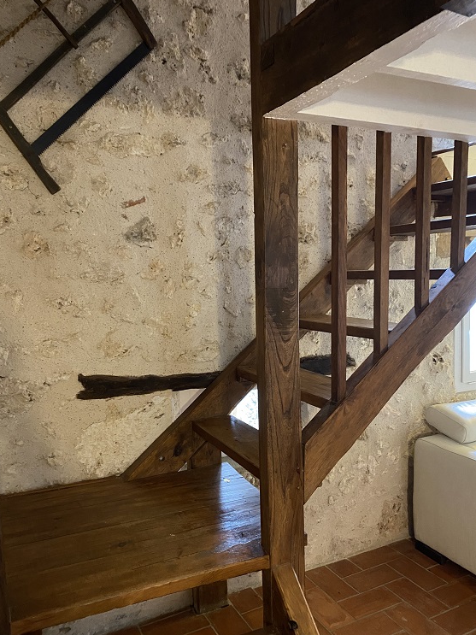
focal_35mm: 28
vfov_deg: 63.5
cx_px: 238
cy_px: 318
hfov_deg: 49.7
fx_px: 514
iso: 500
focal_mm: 4.25
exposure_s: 1/25
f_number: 1.8
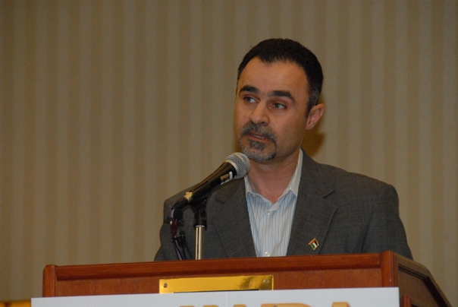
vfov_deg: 4.6
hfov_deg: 6.9
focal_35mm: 300
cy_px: 154
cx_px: 229
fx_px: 3820
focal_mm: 200
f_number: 8
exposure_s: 1/60
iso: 1250
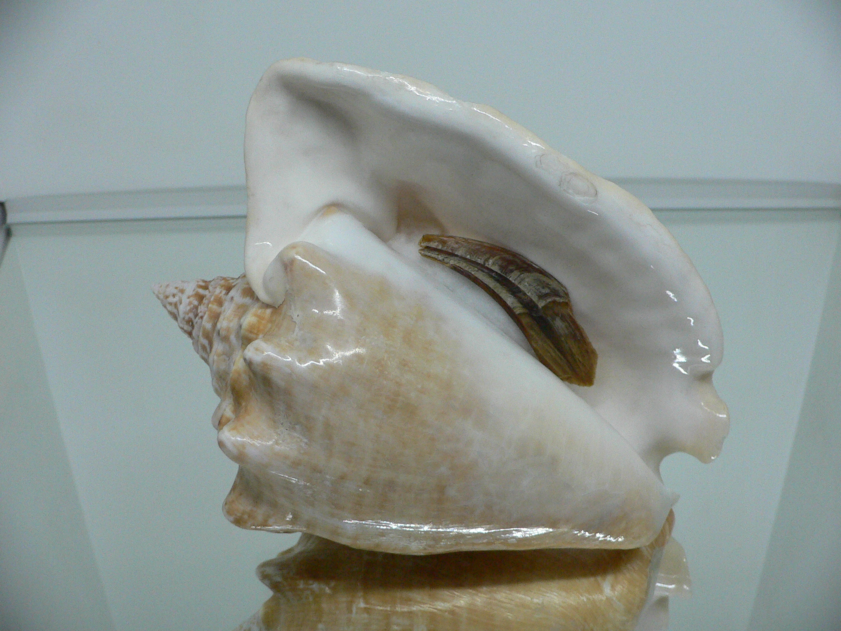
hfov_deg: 52.6
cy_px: 316
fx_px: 850
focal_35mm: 35
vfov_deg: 40.7
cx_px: 420
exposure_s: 1/60
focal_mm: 4.6
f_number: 2.8
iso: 200
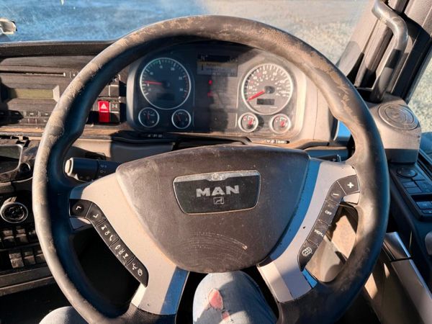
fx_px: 300
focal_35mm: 24
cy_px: 162
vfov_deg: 56.8
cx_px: 216
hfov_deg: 71.6
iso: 80
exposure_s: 1/421
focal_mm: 6.76
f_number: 1.78
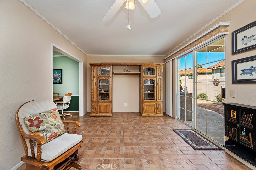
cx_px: 128
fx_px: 99
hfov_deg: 104.3
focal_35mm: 14
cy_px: 85
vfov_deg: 81.1
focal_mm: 14
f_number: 10
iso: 500
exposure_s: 1/15
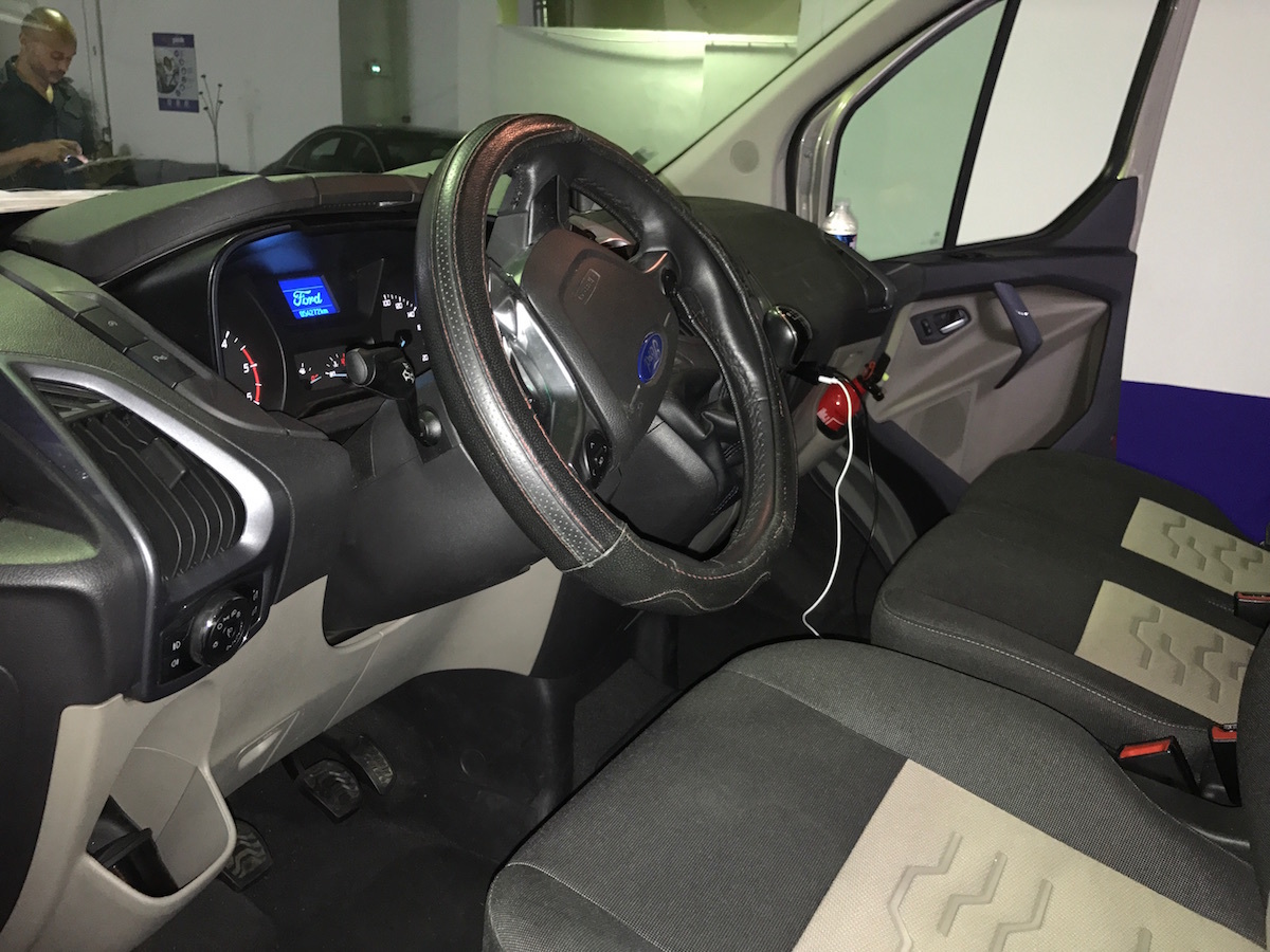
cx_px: 635
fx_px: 1027
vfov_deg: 49.7
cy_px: 476
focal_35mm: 28
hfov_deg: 63.4
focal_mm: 3.99
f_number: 1.8
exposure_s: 1/17
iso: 80
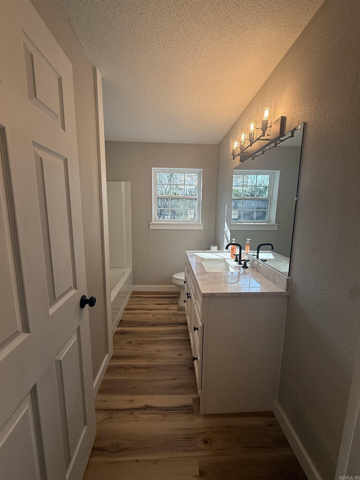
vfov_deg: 102.1
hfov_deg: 85.7
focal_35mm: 14
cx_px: 180
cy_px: 240
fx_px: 194
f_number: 2.2
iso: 64
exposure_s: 1/228
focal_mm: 2.22
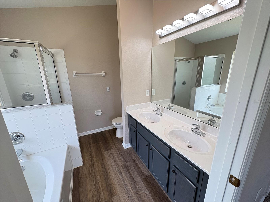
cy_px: 101
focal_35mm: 14
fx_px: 109
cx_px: 135
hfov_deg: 102.1
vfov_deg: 85.7
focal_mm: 2.22
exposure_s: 1/120
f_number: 2.2
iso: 100
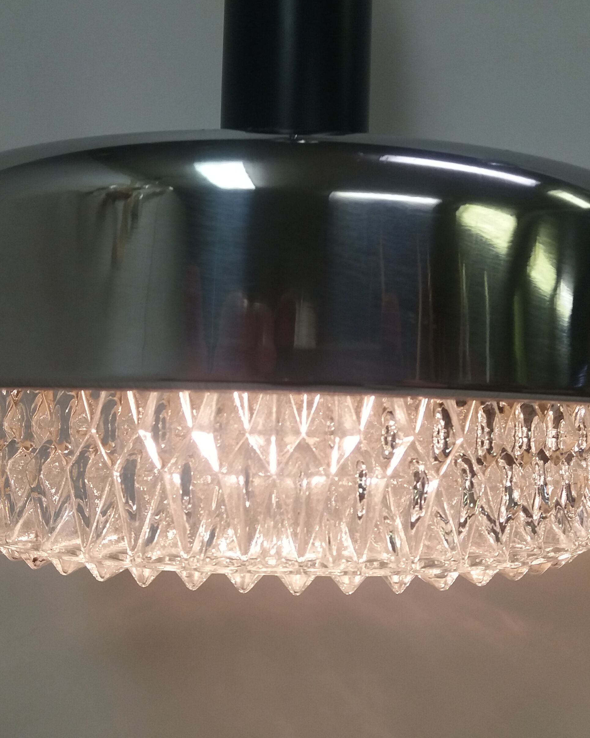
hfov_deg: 40.1
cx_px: 294
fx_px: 808
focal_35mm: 37
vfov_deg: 49.1
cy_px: 364
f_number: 1.9
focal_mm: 3.7
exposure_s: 1/100
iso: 80
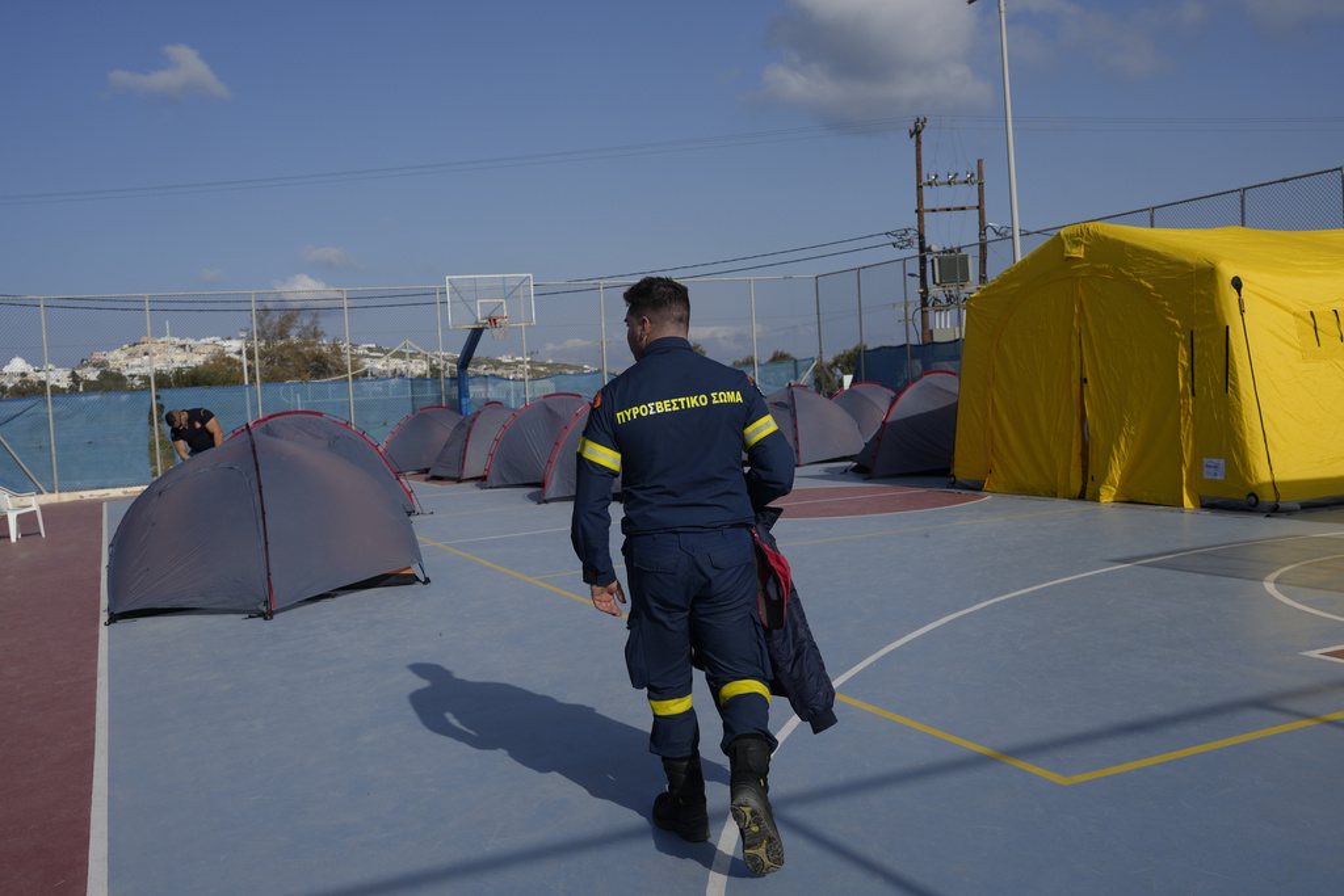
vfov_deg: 37.9
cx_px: 672
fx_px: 1307
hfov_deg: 54.4
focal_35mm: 35
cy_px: 448
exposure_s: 1/1250
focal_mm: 35
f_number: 6.3
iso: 100
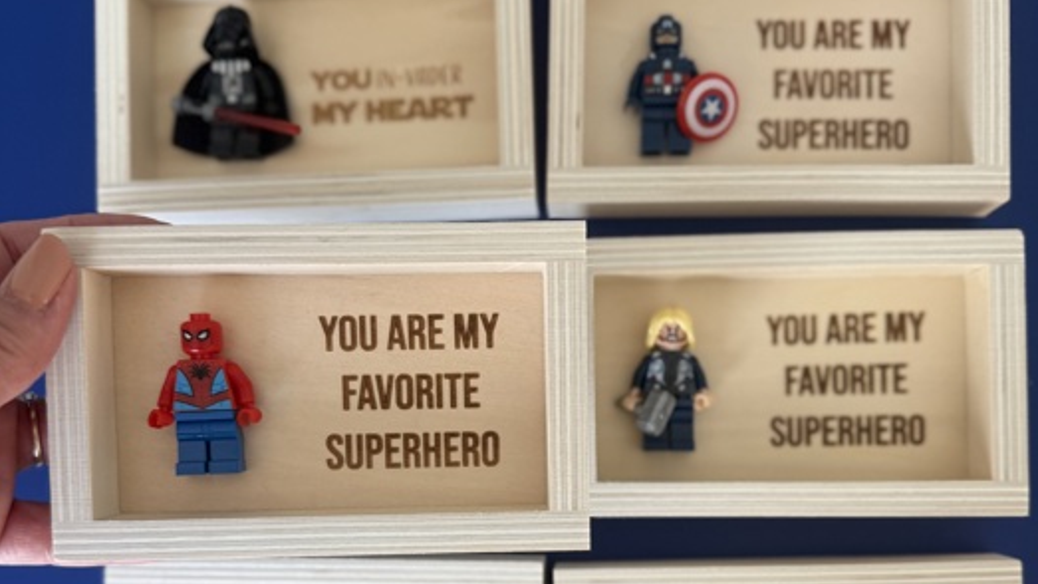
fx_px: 963
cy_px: 453
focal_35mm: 35
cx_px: 519
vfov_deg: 32.9
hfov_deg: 56.6
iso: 64
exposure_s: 1/121
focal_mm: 6.76
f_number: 1.78
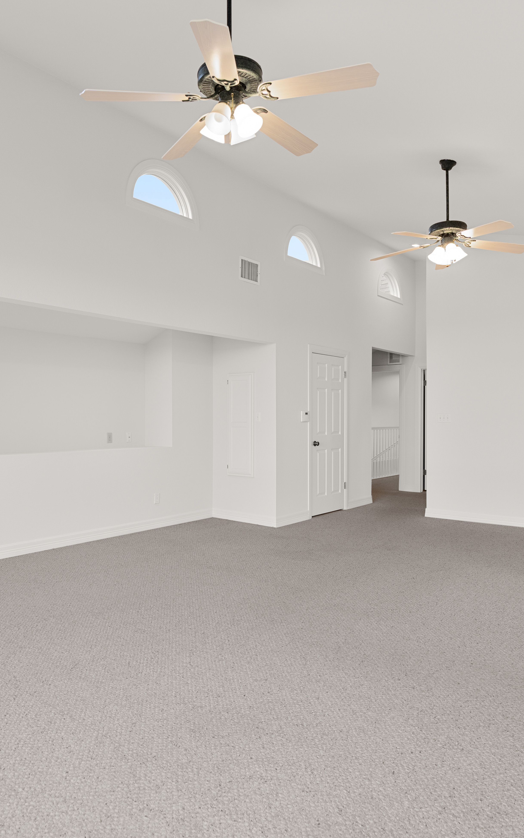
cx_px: 225
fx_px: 571
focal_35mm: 25
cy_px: 425
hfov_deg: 49.1
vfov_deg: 72.5
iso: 320
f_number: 7.1
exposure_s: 1/8
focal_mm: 16
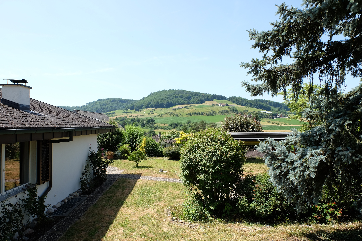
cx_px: 181
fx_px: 241
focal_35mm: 24
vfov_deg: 53.1
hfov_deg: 73.7
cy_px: 120
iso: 200
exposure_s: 1/300
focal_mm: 16
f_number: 5.6
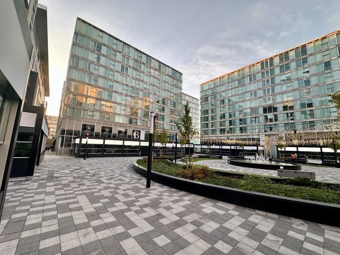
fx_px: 138
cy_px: 128
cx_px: 170
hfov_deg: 102.1
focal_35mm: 14
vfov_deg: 85.7
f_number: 2.2
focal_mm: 2.22
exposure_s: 1/100
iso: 64
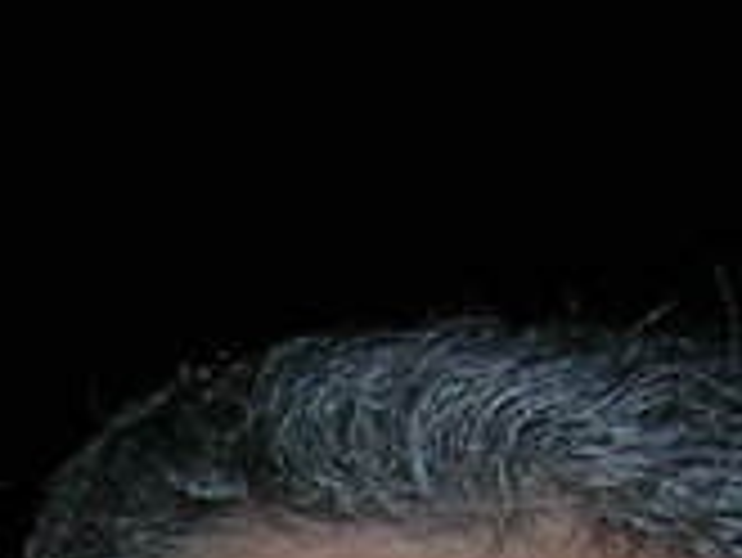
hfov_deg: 8.0
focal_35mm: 230
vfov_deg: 6.1
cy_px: 1557
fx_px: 4934
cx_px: -958
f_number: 2.8
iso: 50
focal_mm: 5.8
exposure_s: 1/60.1
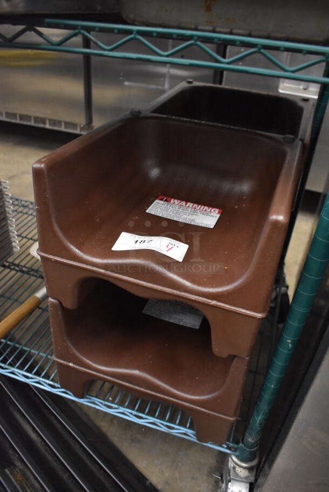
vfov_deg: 67.3
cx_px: 164
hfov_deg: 48.0
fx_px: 370
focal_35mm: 27
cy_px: 246
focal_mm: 18
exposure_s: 1/125
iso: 4000
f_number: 3.5
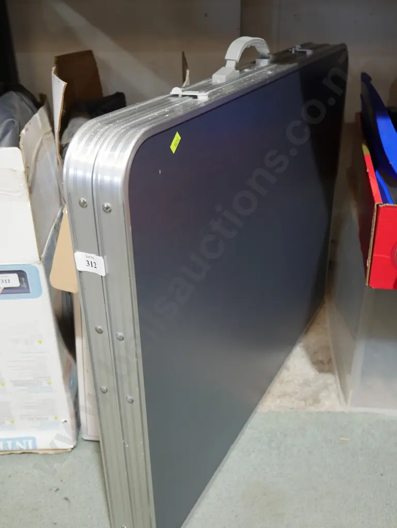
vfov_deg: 51.3
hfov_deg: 39.7
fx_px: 550
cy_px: 264
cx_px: 198
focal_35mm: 36
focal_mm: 18
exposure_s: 1/60
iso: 800
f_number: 4
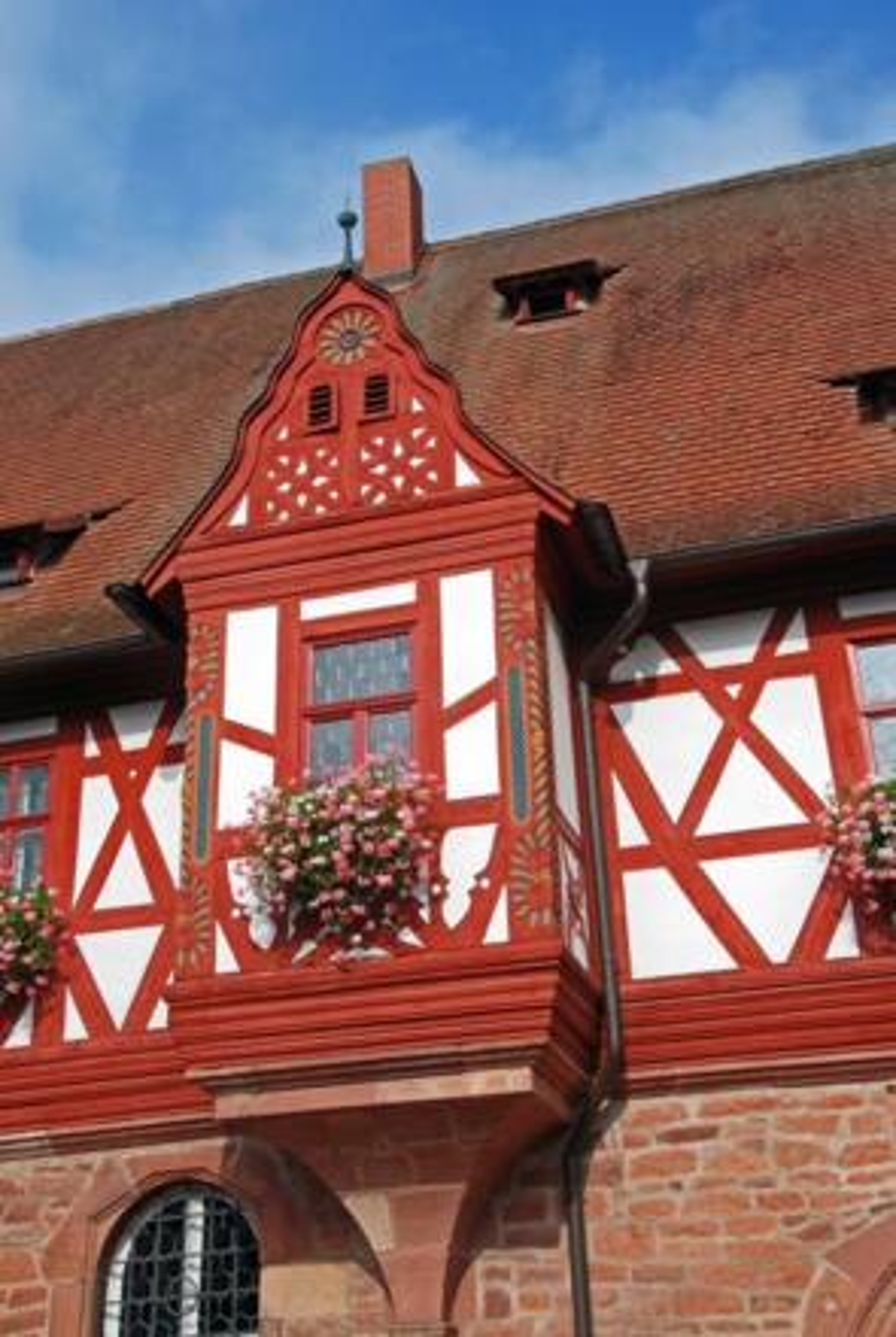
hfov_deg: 31.0
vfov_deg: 44.9
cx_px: 448
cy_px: 668
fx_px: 1618
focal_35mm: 44
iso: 160
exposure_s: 1/100
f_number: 14
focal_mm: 29
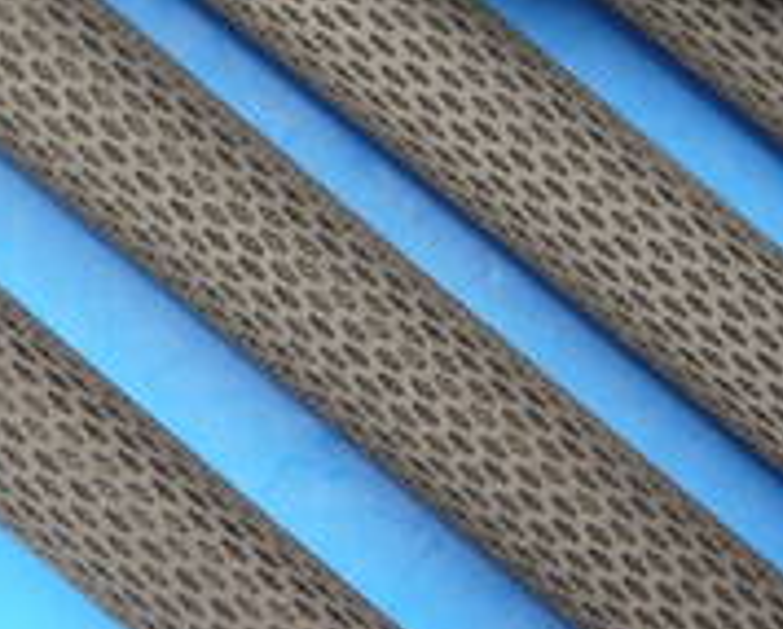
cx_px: 295
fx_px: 3900
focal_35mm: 168
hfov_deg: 11.5
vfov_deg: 9.0
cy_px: -321
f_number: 4.5
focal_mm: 24
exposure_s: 1/60
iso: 500
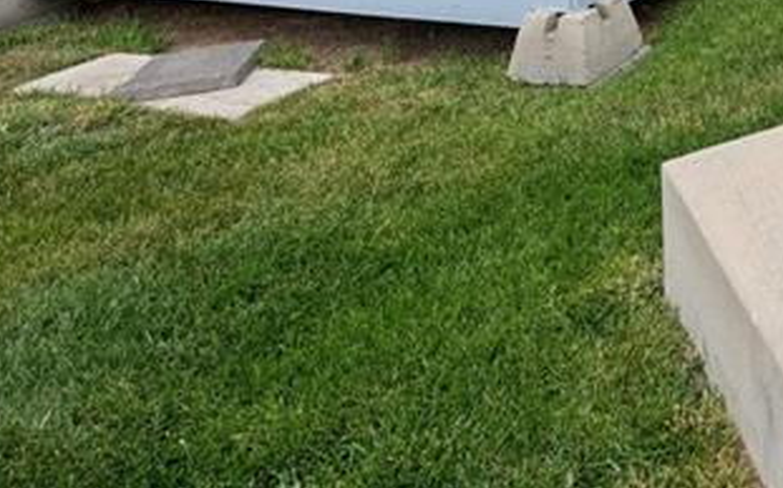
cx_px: 1146
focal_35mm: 47
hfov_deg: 28.9
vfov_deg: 20.4
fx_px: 1002
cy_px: -365
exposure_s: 1/60
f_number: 9
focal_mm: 14
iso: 100
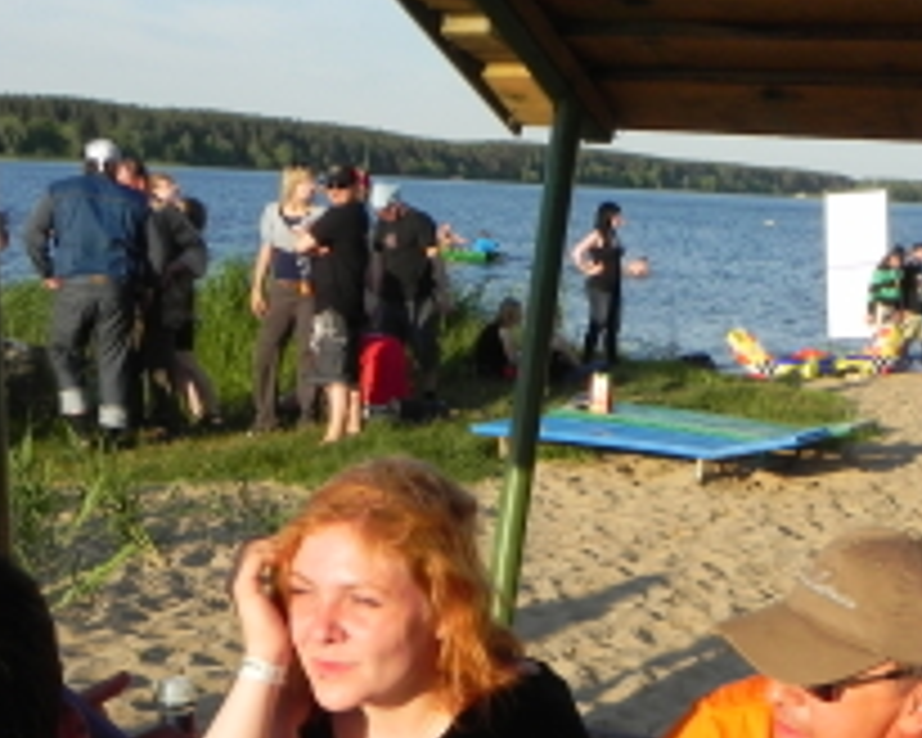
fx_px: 1719
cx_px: 693
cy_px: 657
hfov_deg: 29.5
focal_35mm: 63
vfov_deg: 23.6
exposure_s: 1/281
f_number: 6.3
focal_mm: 5.9
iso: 160
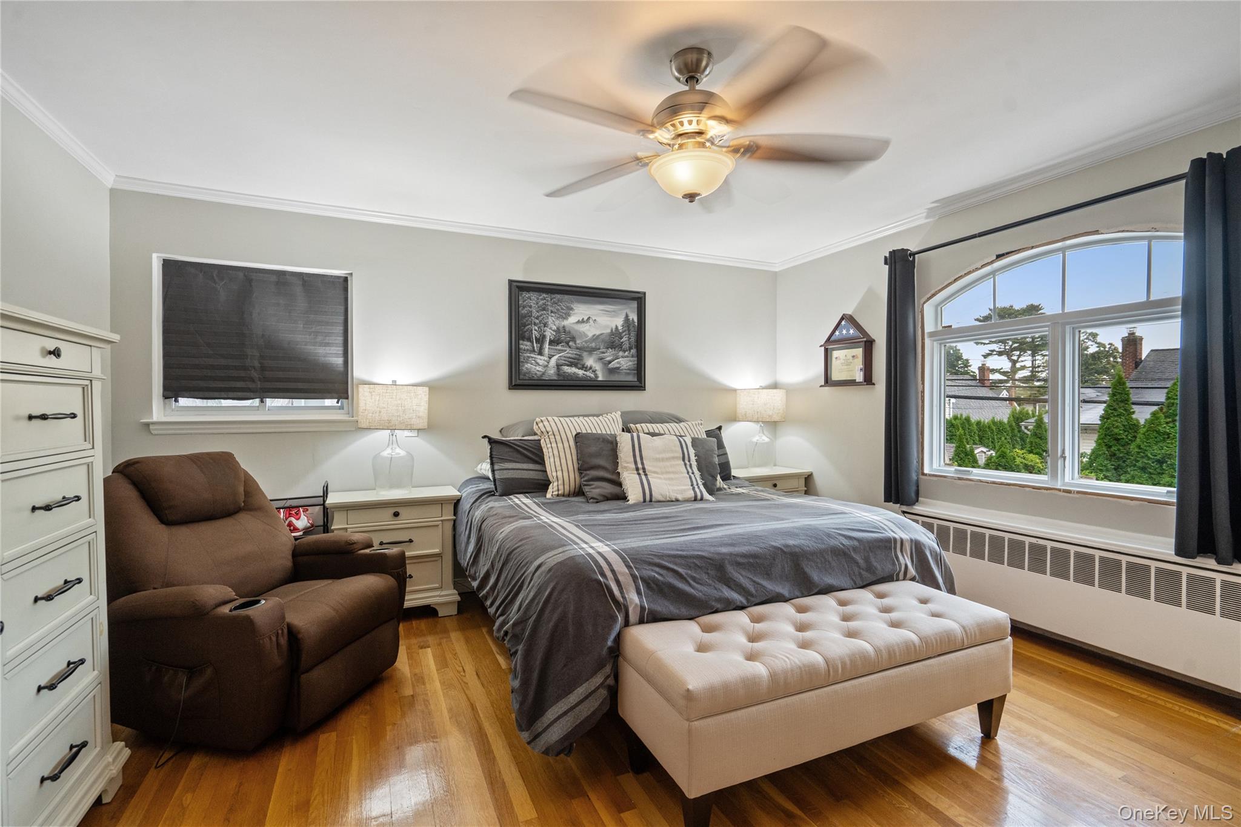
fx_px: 551
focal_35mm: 16
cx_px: 620
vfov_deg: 73.7
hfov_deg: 96.7
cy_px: 414
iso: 1600
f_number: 6.3
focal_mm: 16
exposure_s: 1/10
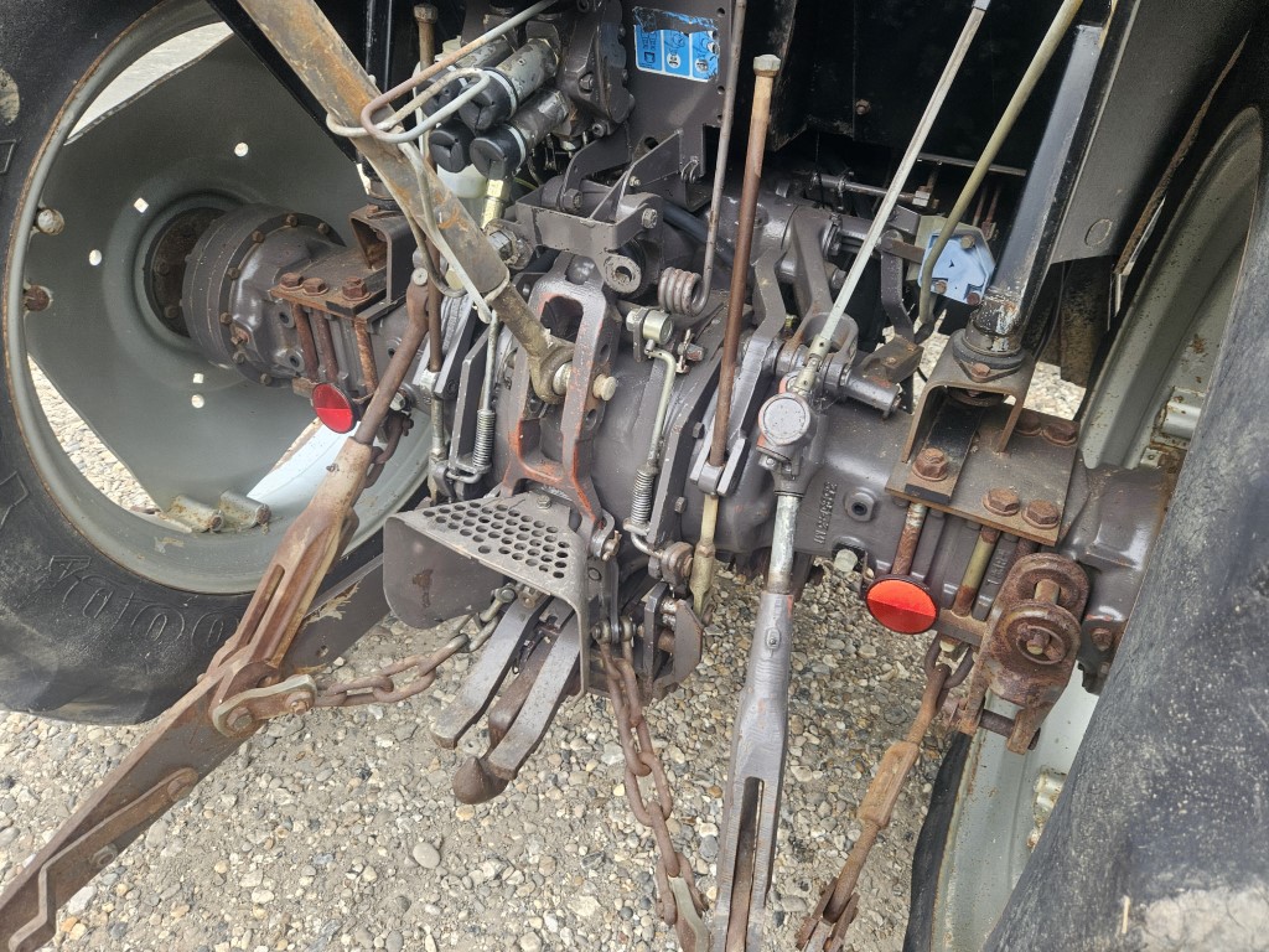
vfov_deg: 58.9
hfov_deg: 73.9
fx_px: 843
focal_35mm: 23
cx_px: 634
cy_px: 476
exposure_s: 1/180
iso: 100
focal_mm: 5.4
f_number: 1.8
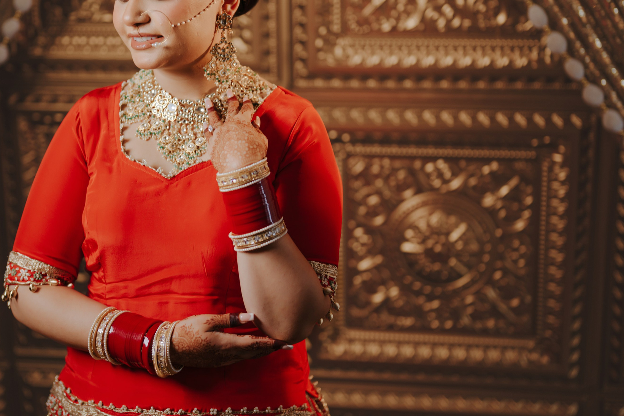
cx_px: 216
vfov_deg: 17.5
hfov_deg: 25.9
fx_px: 1352
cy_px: 165
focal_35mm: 78
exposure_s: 1/160
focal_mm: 50
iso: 100
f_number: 1.2
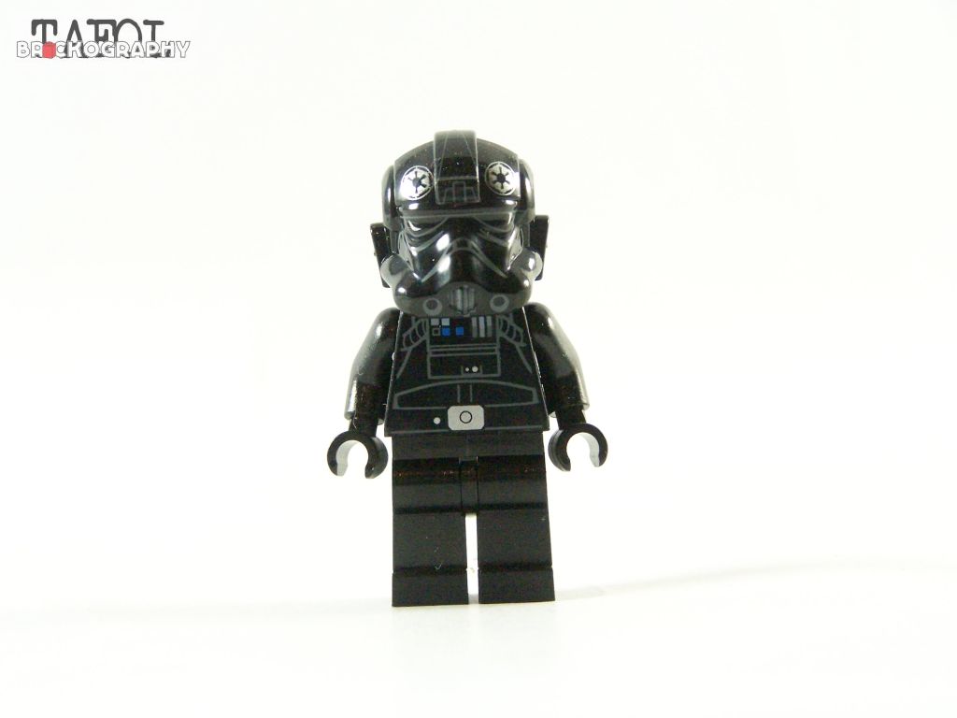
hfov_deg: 18.7
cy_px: 359
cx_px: 478
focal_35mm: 105
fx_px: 2903
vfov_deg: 14.1
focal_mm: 17.5
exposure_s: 1/60
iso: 400
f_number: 3.6
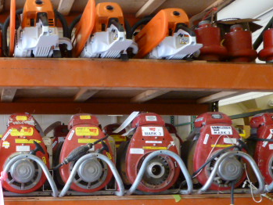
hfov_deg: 39.6
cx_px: 23
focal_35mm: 44
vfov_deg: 32.2
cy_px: 156
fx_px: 347
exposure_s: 1/60
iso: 400
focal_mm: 4.3
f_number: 3.3
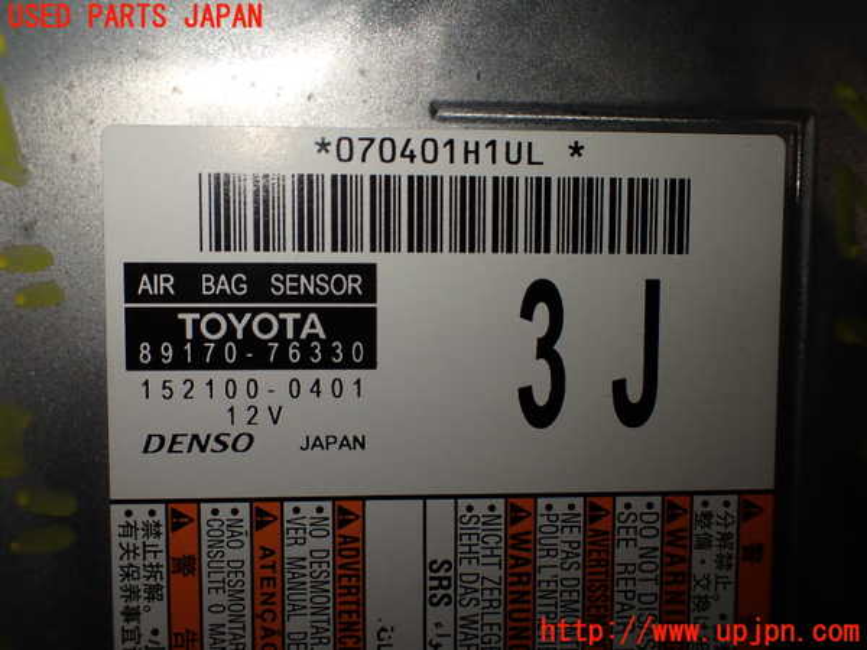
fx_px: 751
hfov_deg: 60.0
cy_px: 325
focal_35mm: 30
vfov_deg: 46.8
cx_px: 434
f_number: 3.2
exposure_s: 1/200
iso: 100
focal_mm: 5.4
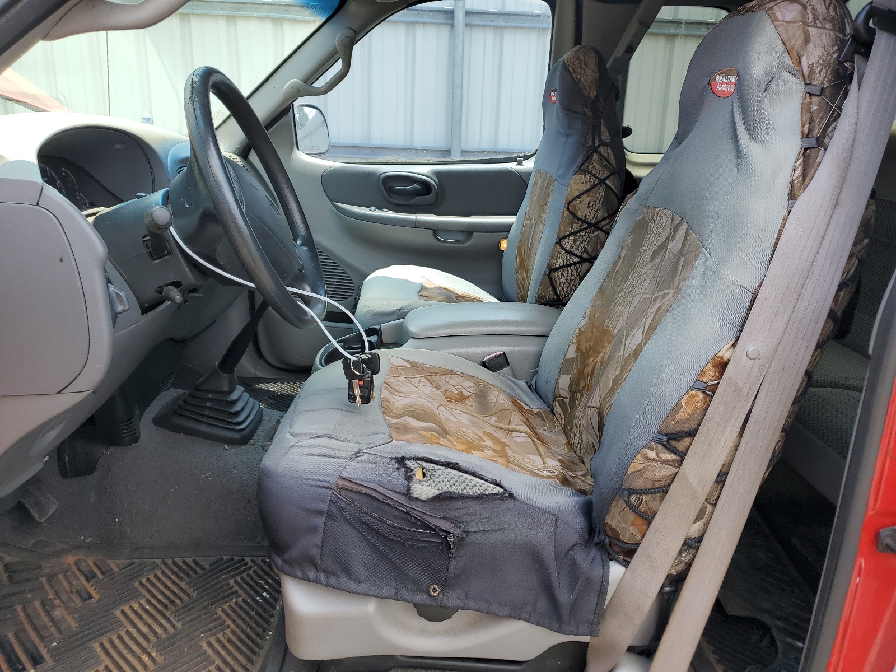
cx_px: 448
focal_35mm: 26
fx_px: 673
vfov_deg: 53.1
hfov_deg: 67.3
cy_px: 336
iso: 50
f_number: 1.5
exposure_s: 1/455
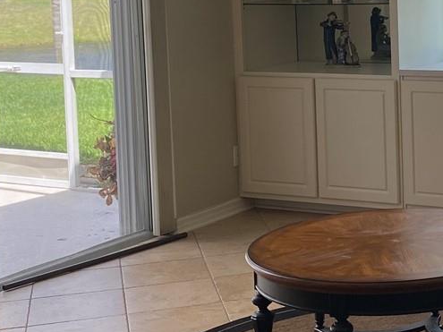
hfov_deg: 22.3
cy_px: 56
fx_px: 1075
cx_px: 451
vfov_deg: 17.4
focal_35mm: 84
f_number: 1.8
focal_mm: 4.25
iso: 32
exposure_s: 1/275
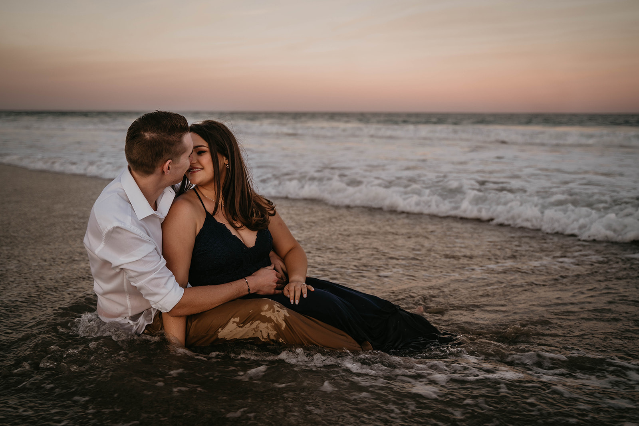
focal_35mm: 37
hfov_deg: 51.9
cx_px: 320
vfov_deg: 35.9
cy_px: 213
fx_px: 657
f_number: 2.8
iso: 200
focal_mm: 37
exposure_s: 1/320
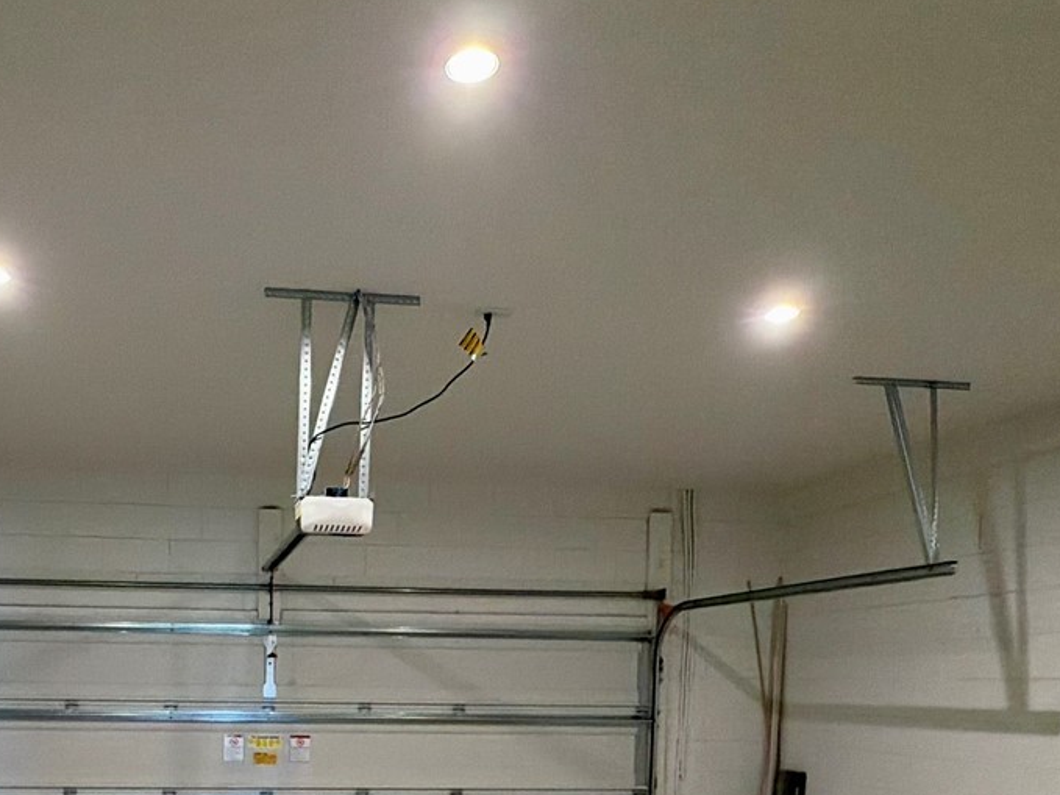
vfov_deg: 39.5
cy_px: 729
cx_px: 278
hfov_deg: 53.1
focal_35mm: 33
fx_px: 1010
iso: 400
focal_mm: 2.22
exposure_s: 1/60
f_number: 2.2
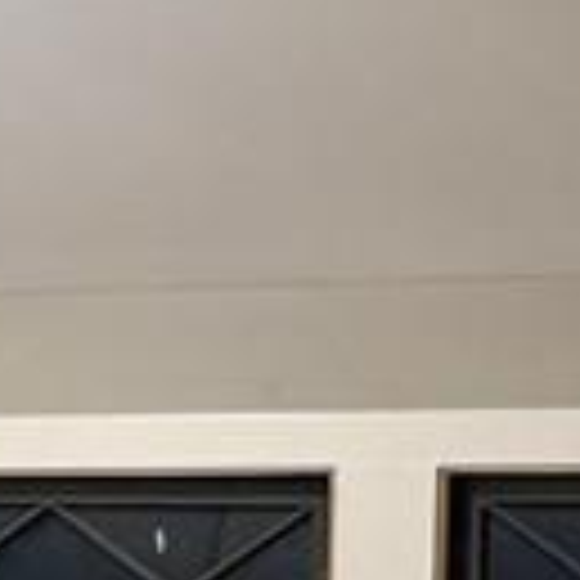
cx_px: -643
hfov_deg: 9.6
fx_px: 3185
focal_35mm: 168
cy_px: 697
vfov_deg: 10.2
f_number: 1.78
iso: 320
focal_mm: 6.76
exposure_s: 1/60
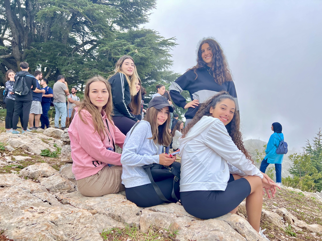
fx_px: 242
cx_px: 161
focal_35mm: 26
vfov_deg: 53.1
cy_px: 120
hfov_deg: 67.3
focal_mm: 5.7
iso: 50
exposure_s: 1/561
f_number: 1.5
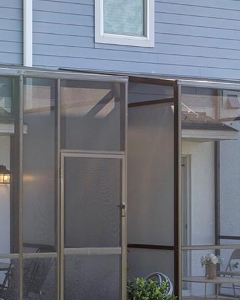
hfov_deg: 13.2
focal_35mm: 112
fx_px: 995
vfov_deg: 17.1
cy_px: 186
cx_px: -89
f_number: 8
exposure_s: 1/200
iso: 320
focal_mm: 35
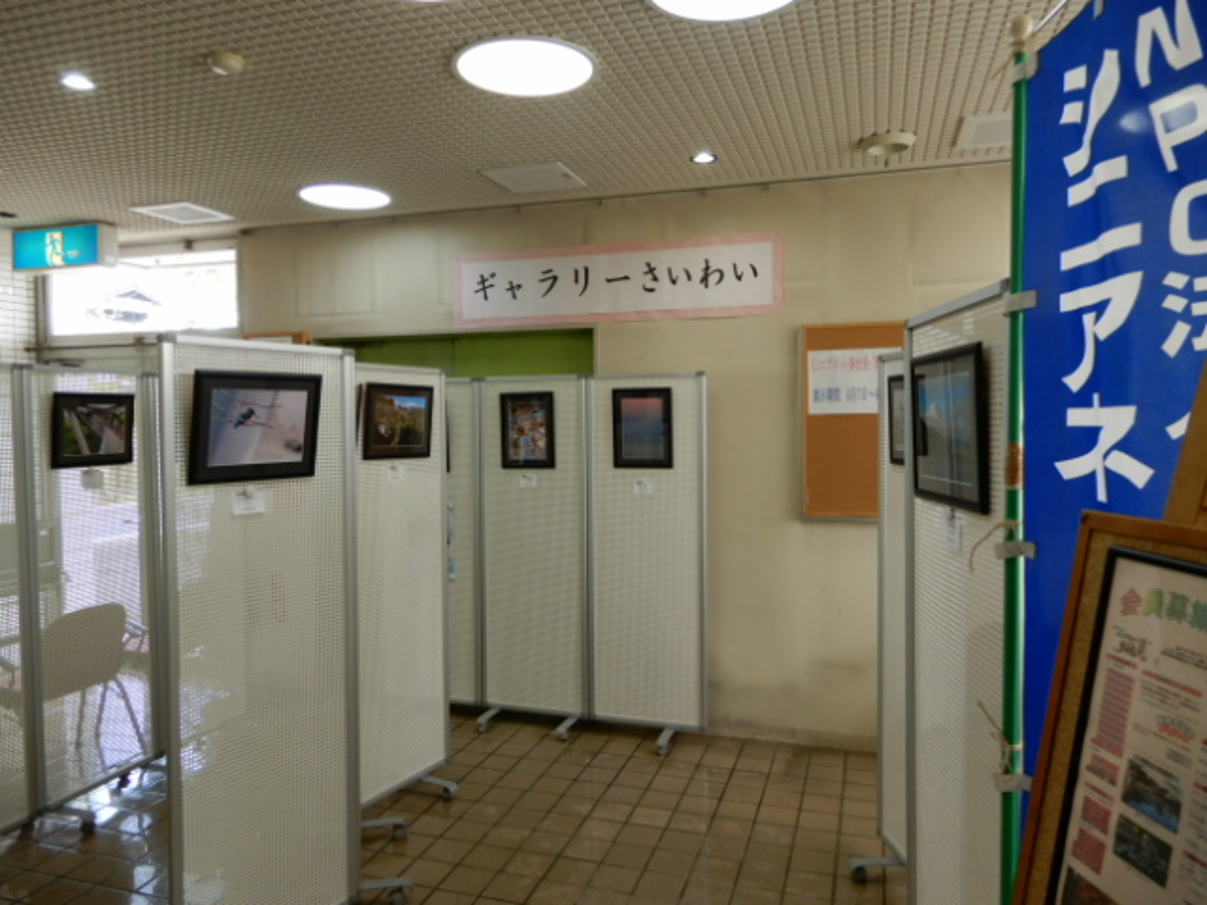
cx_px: 604
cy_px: 452
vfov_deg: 56.8
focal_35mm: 24
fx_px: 837
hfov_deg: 71.6
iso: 140
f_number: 3.4
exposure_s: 1/30
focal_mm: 4.3
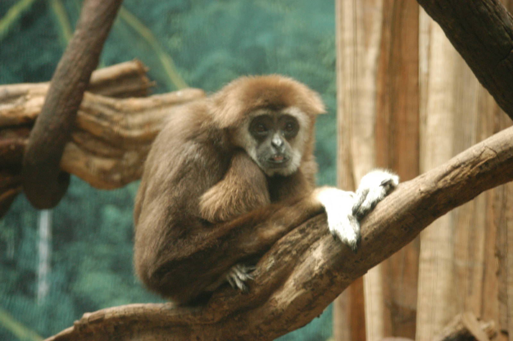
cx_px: 256
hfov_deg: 13.7
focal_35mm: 150
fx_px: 2136
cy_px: 170
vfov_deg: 9.1
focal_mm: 100
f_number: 4.5
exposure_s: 1/40
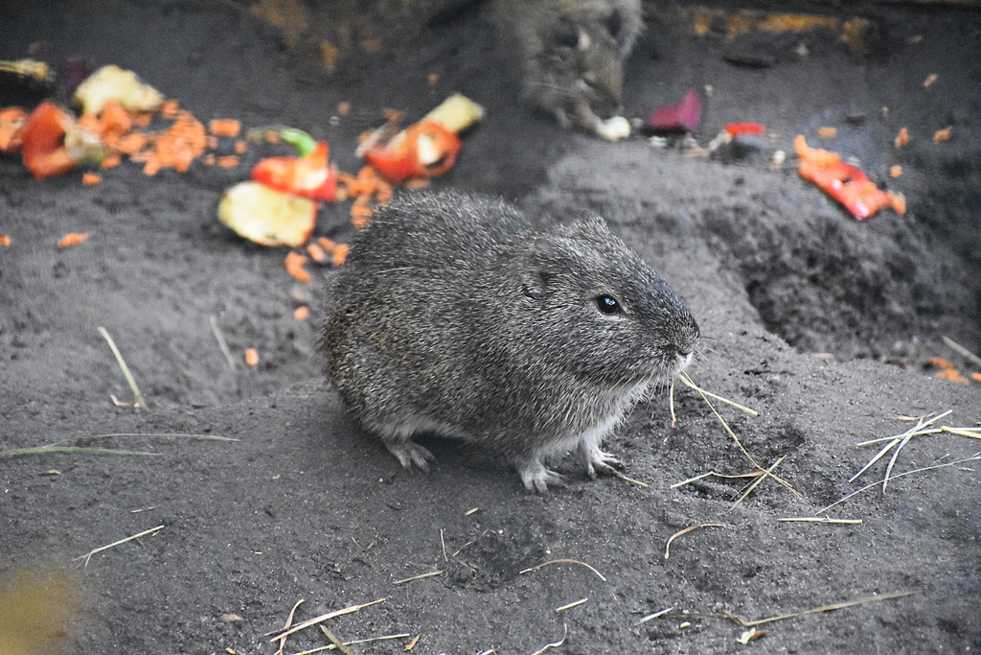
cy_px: 328
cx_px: 490
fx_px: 5723
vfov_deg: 6.5
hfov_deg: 9.8
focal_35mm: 210
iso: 12800
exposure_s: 1/400
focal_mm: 140
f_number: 5.6
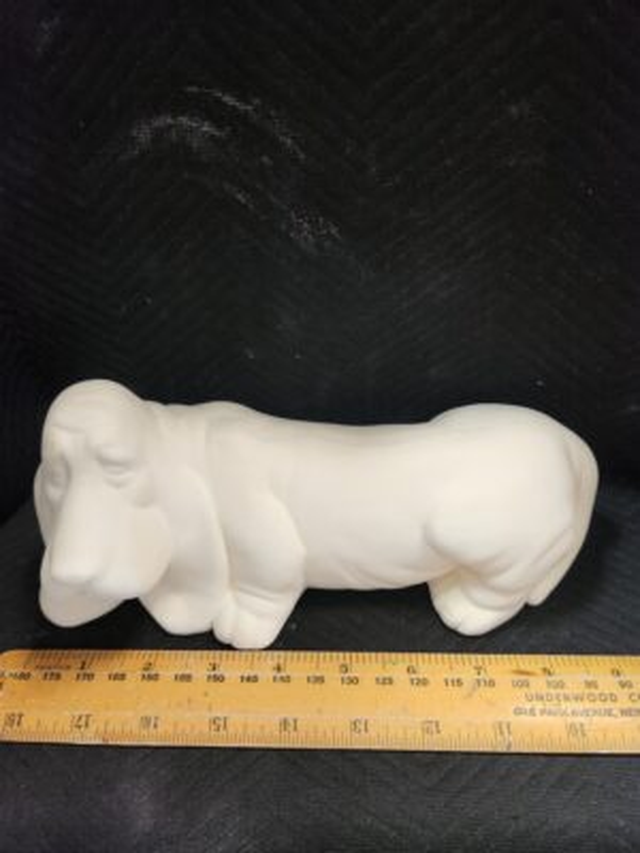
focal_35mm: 23
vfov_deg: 73.9
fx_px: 567
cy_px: 426
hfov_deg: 58.9
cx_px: 320
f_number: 1.8
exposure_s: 1/120
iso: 640
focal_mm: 5.4
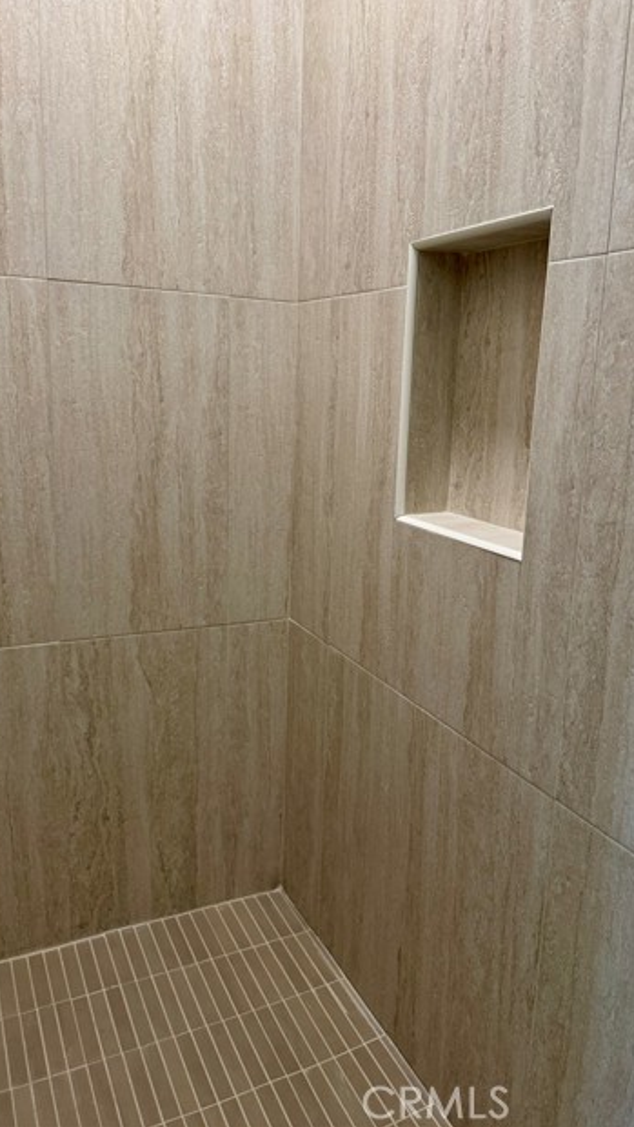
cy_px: 547
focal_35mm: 27
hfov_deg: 42.9
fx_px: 806
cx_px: 351
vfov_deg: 69.8
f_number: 1.78
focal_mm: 6.76
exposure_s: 1/120
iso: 200
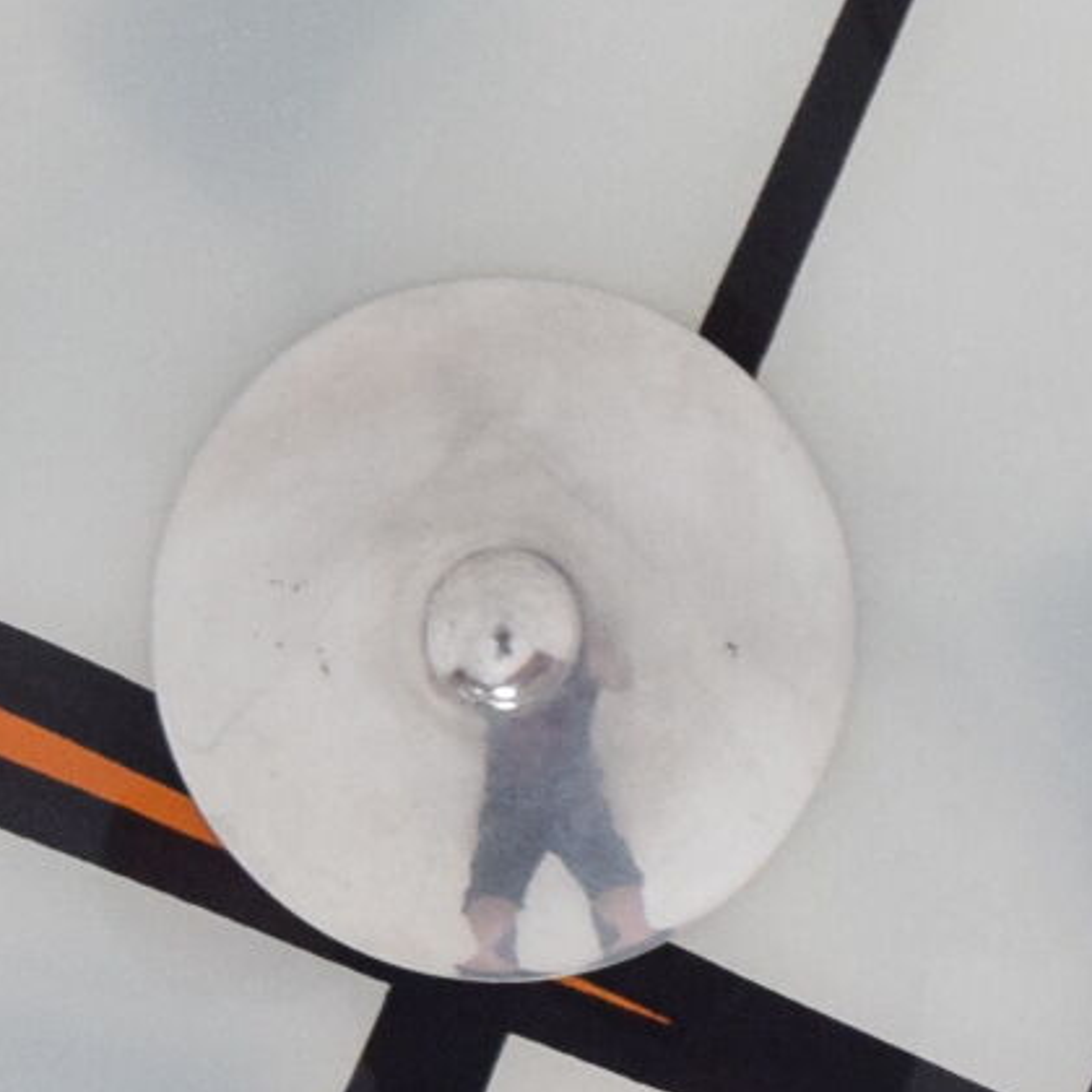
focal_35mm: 382
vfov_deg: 4.6
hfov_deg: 4.6
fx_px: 13634
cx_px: 582
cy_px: 497
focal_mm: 42
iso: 1600
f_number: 6.3
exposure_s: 1/160
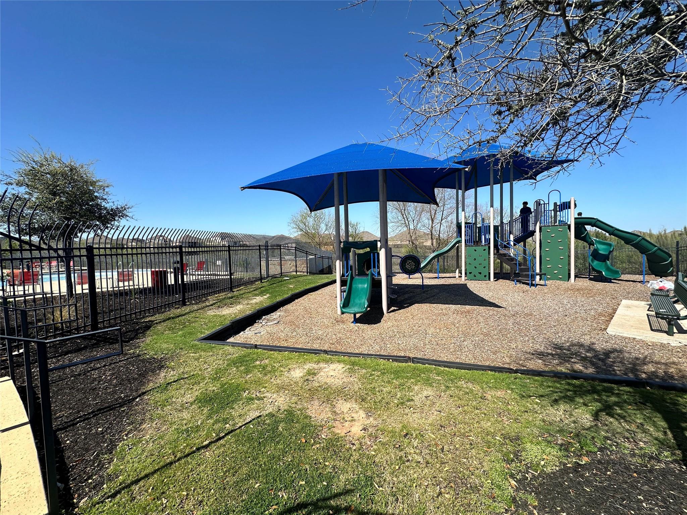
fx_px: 278
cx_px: 344
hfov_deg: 102.1
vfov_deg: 85.7
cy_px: 258
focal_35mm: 14
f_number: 2.2
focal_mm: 2.22
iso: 50
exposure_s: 1/1855
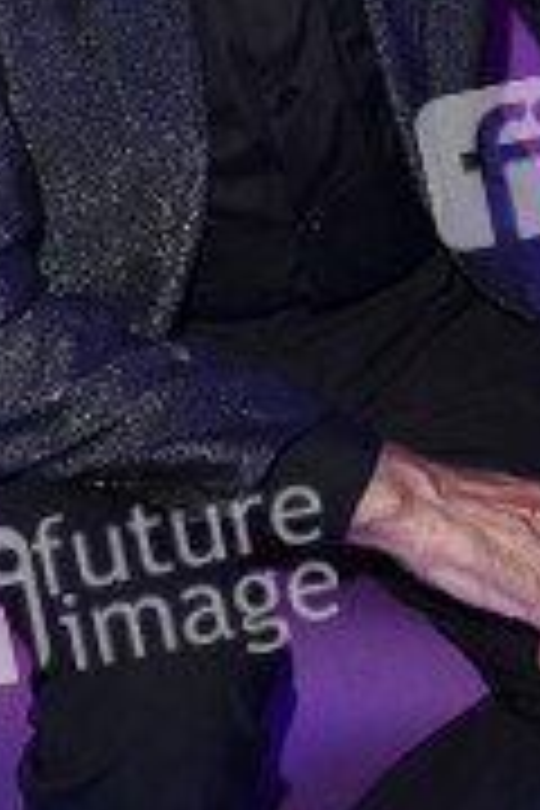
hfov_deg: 10.6
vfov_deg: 15.5
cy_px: -81
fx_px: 2902
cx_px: 238
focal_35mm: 129
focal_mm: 58
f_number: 5.6
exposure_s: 1/80
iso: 2500
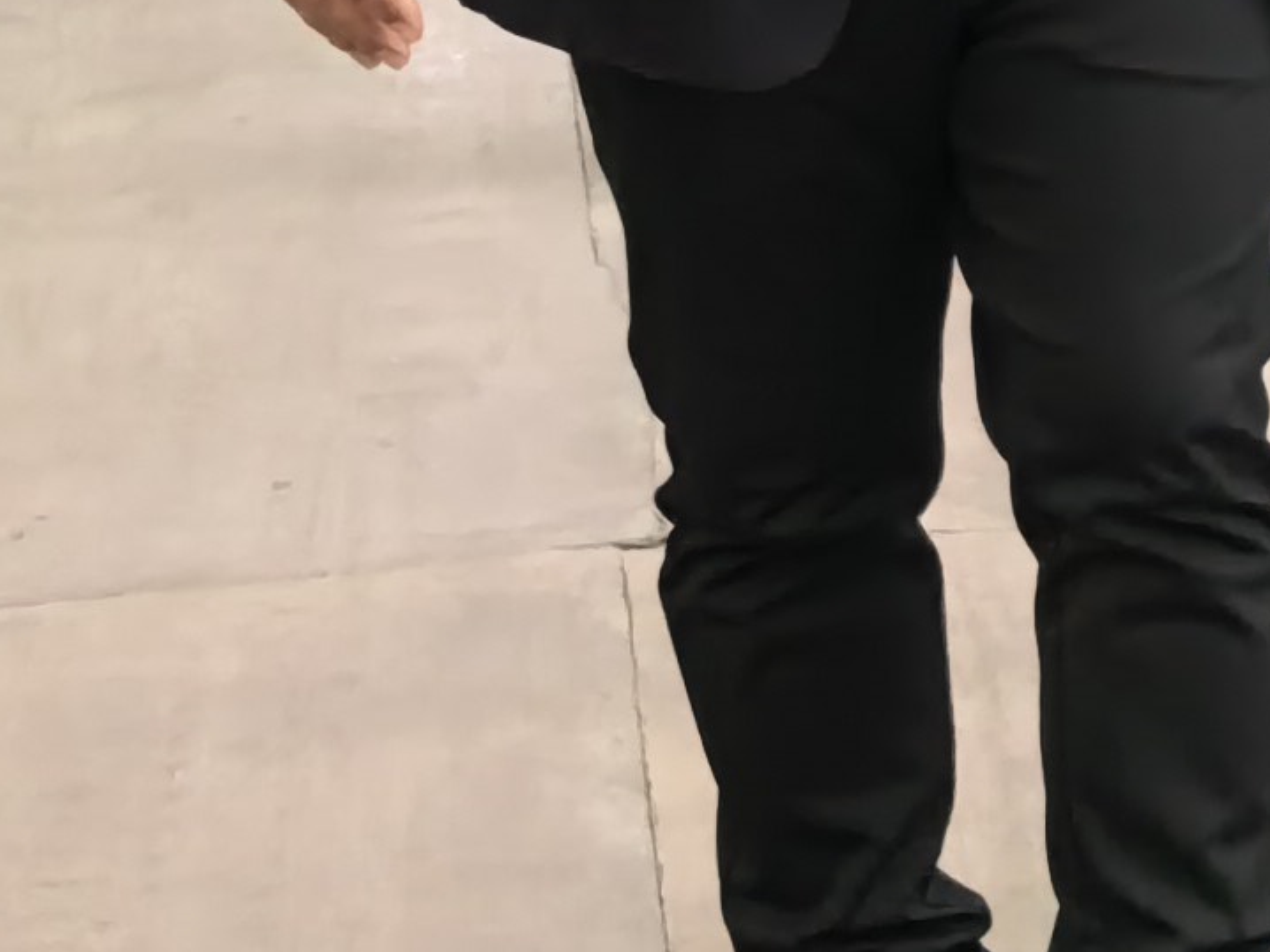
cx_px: 2781
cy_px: -81
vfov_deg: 10.7
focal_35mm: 137
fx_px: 5025
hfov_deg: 12.2
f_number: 1.4
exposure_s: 1/652
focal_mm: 5.75
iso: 250
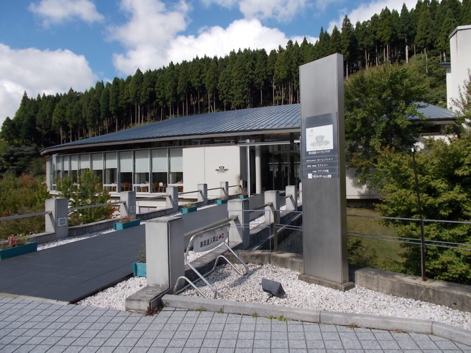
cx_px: 236
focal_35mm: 26
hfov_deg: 67.3
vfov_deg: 53.1
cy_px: 176
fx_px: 354
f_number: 8
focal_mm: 4.6
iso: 80
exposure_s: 1/160
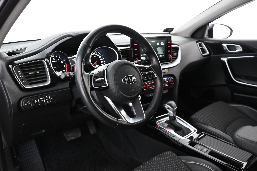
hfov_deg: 63.2
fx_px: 209
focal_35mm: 29
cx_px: 128
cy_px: 86
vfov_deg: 44.6
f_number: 3.8
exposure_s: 1/30
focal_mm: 19.5
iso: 3200
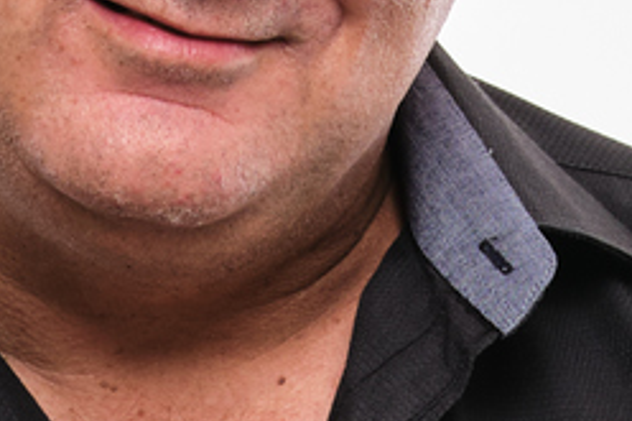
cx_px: 117
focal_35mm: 545
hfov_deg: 3.8
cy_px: 1324
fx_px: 9561
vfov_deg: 2.5
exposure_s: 1/125
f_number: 9
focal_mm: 50
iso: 160
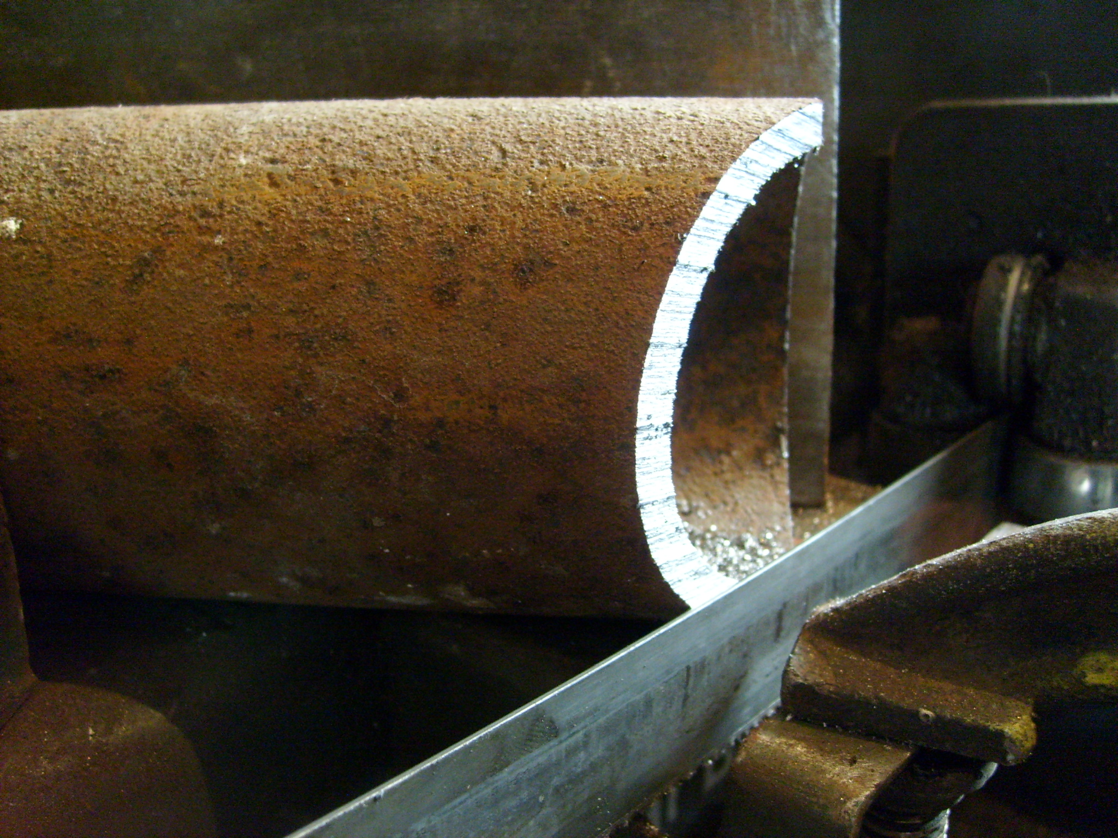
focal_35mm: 35
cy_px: 419
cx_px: 559
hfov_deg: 52.6
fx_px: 1130
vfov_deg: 40.7
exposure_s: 1/8
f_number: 2.8
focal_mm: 5.8
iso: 200
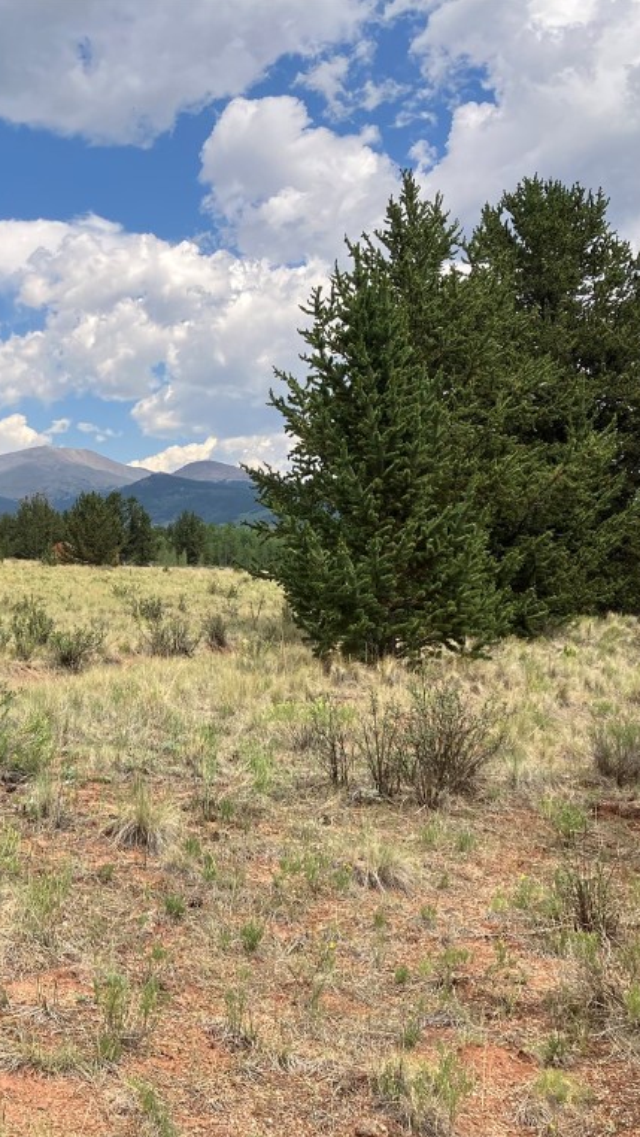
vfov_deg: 49.4
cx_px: 157
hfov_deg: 28.6
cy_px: 570
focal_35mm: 41
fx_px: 1236
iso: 32
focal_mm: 3.99
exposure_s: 1/1333
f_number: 1.8
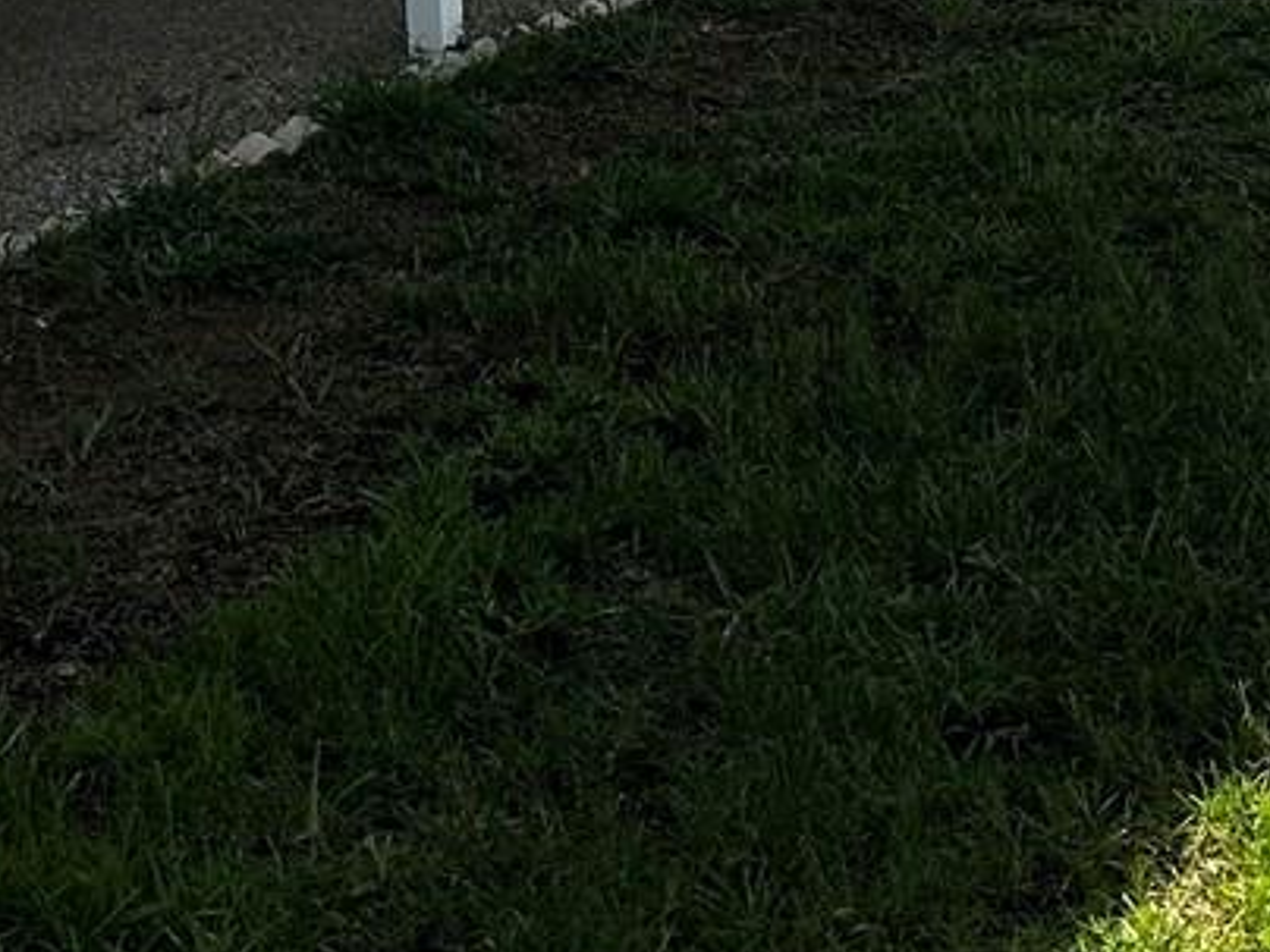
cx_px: 318
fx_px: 3485
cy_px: -899
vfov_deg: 13.5
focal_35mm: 95
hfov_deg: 20.5
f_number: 1.78
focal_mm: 6.86
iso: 80
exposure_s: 1/5525
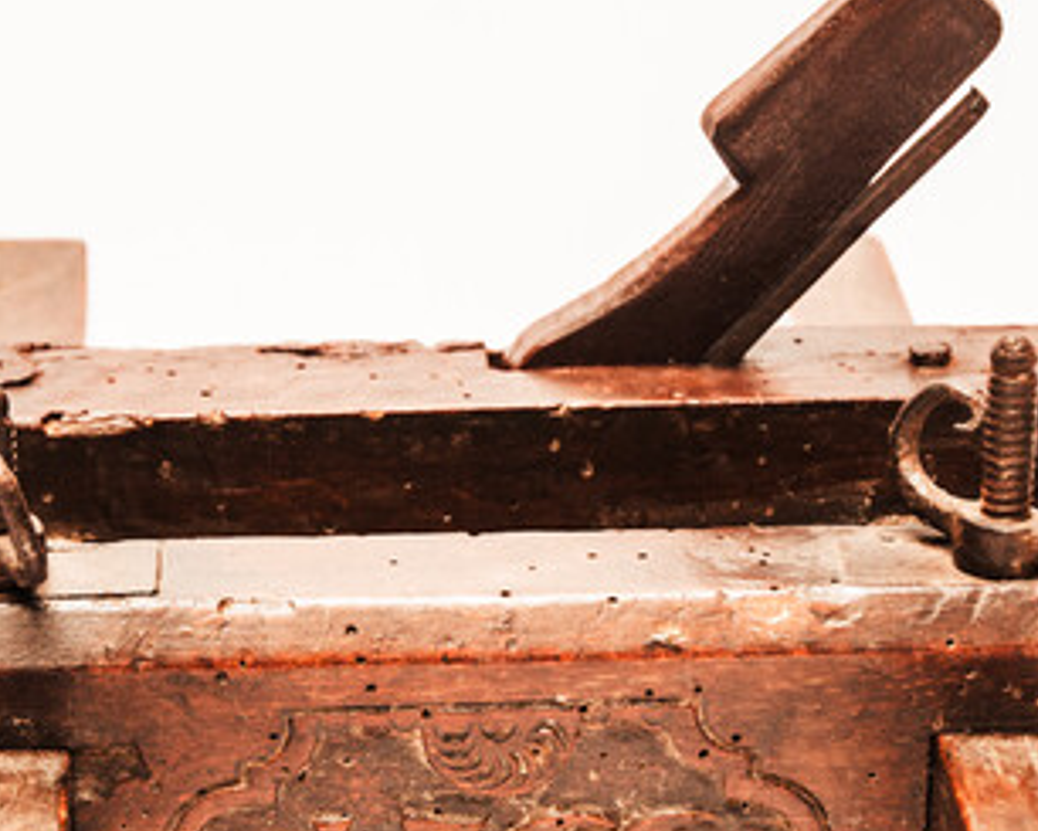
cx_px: 397
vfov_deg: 9.5
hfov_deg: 11.9
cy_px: 648
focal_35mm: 162
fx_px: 4978
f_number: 4.2
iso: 100
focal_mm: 44
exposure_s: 1/2.5
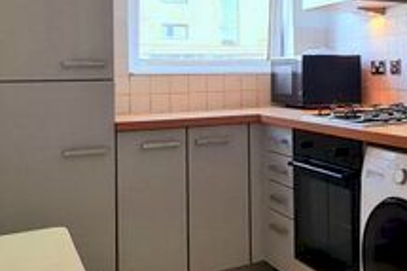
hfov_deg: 38.8
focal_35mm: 44
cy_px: 69
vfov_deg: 30.0
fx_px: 497
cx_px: 418
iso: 100
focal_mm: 2.22
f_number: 2.2
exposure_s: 1/100
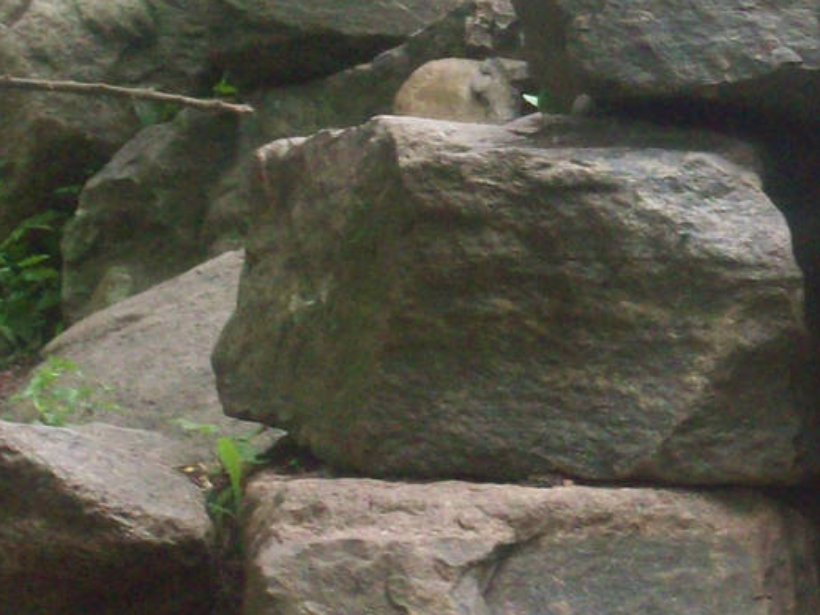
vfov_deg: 5.2
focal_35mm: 283
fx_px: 6704
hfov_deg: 6.9
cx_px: 1131
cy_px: 150
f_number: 4.7
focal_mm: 15.3
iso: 160
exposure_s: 1/101
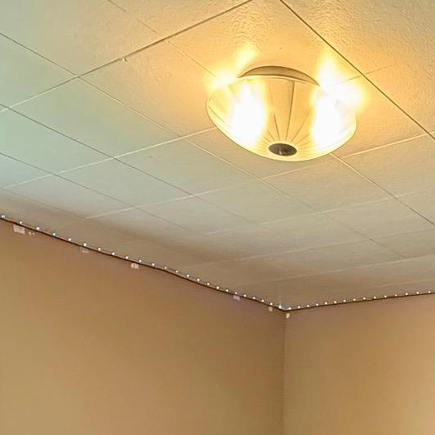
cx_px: 420
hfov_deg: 32.9
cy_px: 532
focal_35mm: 48
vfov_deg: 29.8
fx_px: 682
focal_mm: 2.22
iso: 500
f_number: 2.2
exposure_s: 1/60
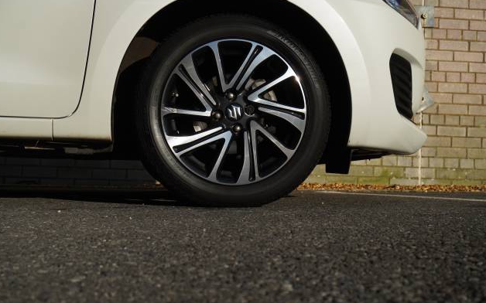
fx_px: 722
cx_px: 242
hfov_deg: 37.2
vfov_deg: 23.7
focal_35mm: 55
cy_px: 157
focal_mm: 35
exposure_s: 1/1500
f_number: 6.7
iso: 400
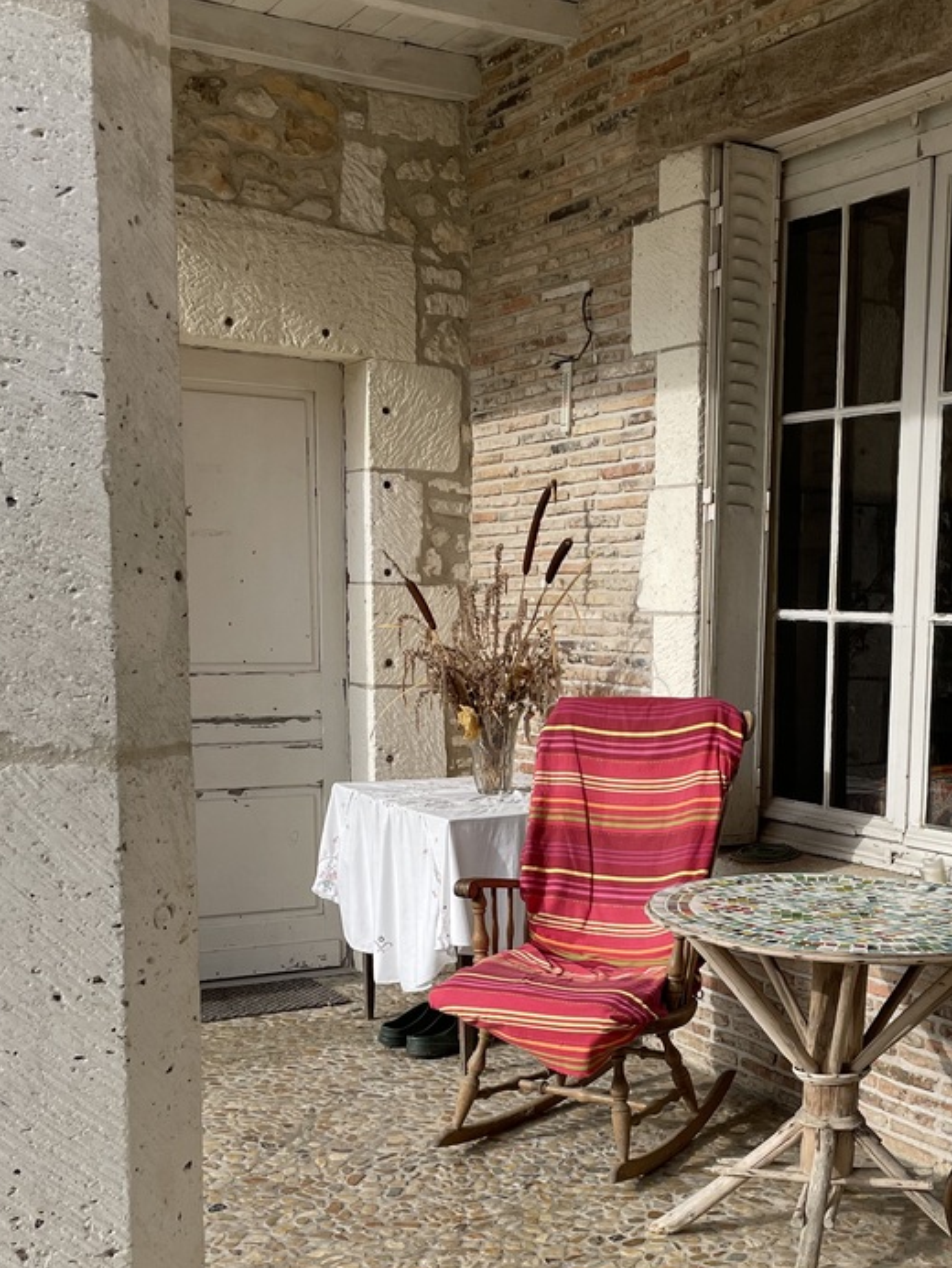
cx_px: 701
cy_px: 862
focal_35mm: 45
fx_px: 1650
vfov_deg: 41.4
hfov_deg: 31.7
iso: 50
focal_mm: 4.2
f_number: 1.6
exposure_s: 1/1642
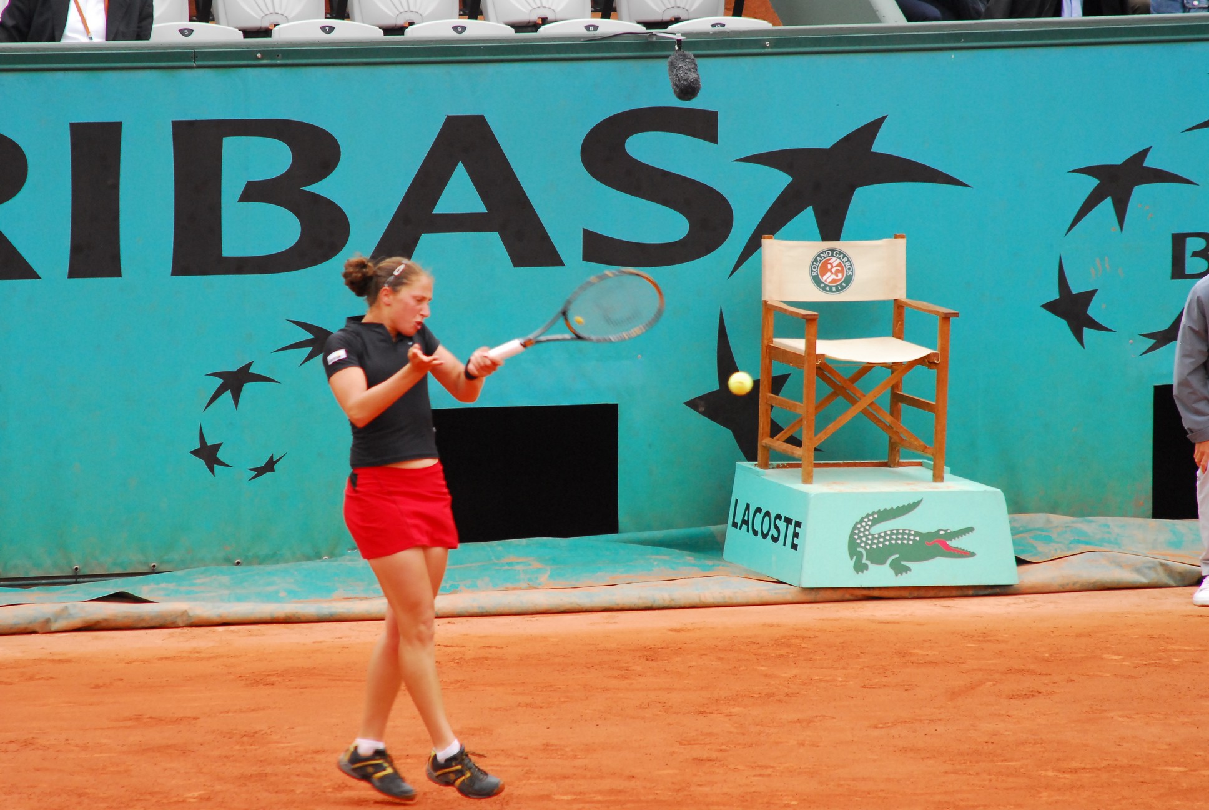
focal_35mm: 420
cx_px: 604
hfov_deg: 4.9
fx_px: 14122
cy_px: 405
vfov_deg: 3.3
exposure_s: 1/500
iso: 640
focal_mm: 280
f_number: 5
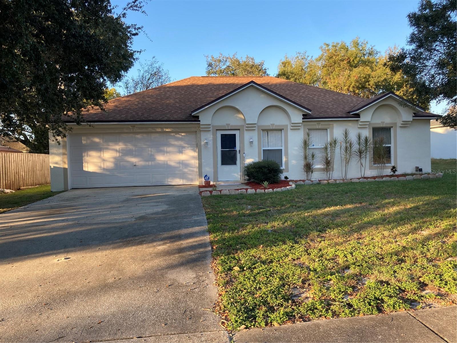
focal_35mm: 28
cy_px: 172
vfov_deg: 49.7
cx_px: 228
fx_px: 370
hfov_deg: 63.4
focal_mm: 3.99
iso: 20
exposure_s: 1/179
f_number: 1.8
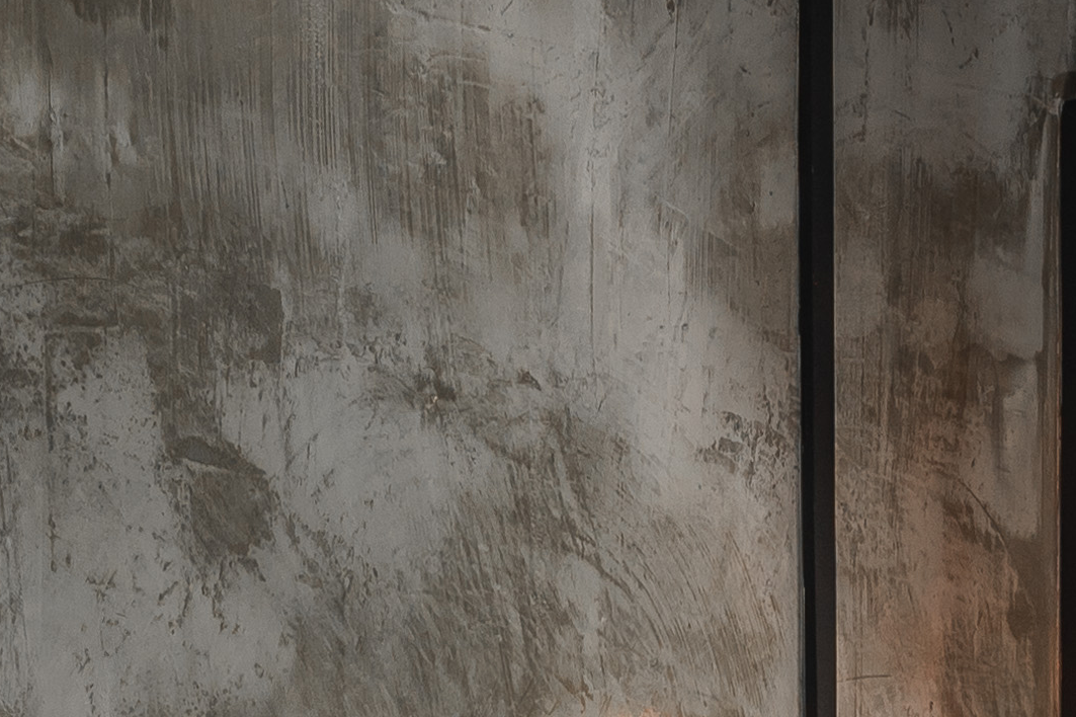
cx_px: 481
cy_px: 1102
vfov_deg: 7.3
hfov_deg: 11.1
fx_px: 5523
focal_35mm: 185
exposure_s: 1/2
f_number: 9
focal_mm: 32.5
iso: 100
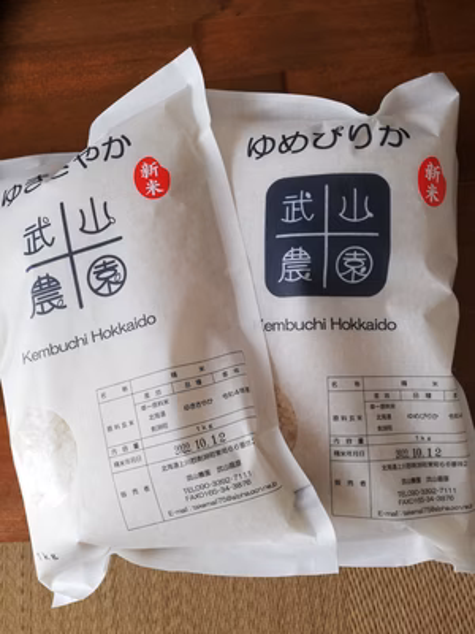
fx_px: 476
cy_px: 317
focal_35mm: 26
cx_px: 238
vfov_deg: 67.3
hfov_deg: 53.1
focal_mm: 3.81
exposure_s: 1/50
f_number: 2.2
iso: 125
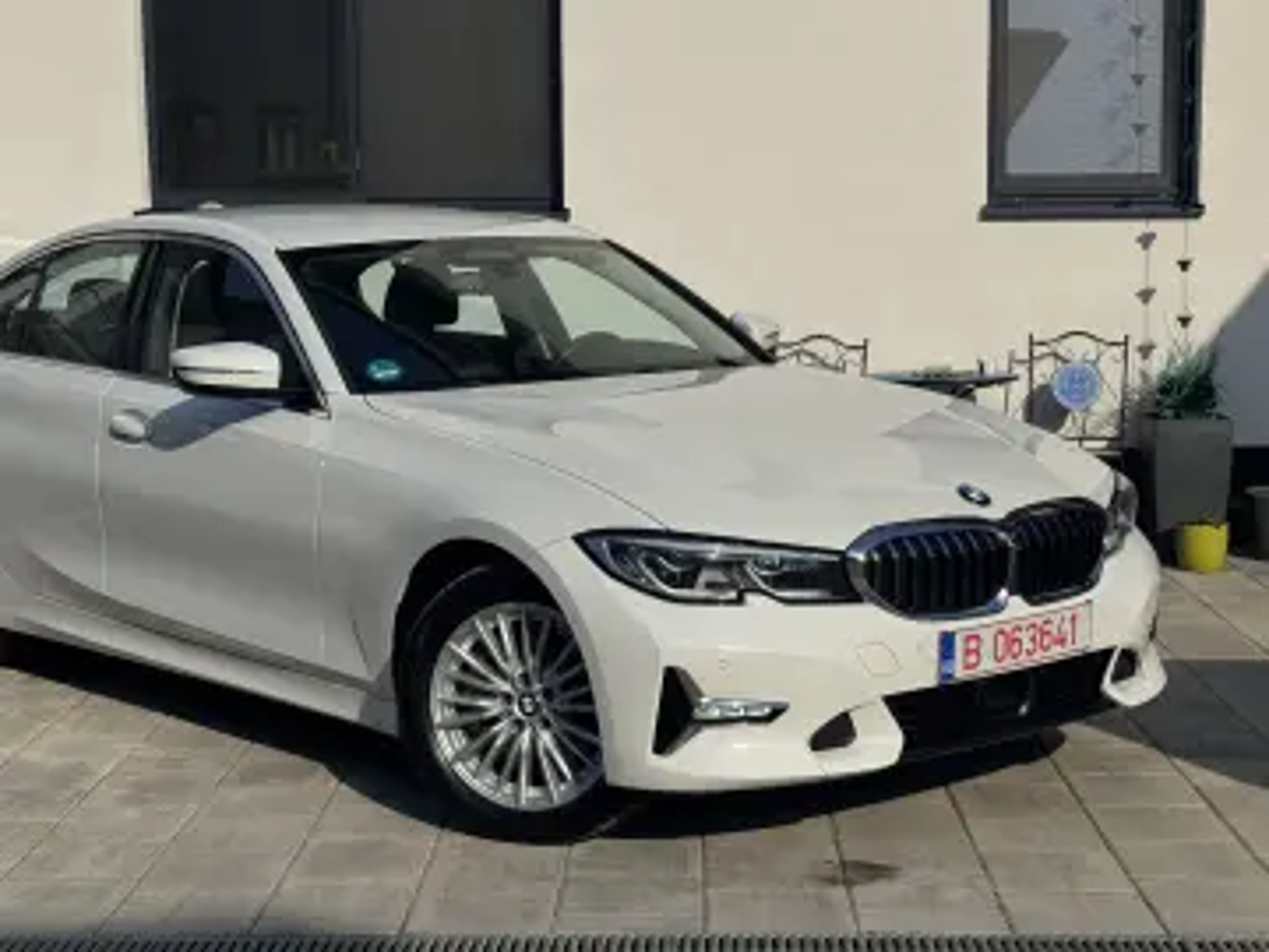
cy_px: 476
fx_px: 1760
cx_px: 634
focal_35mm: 48
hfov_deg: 39.7
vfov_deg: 30.3
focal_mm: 6.76
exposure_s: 1/10526
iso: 64
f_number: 1.78
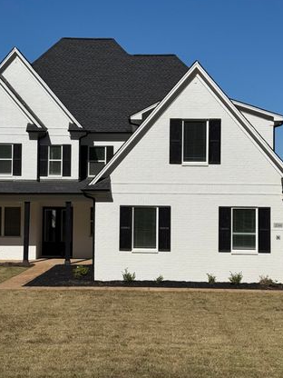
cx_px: 130
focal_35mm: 77
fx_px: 839
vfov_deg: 25.3
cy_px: 180
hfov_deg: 19.1
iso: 64
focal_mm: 6.76
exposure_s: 1/12500
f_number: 1.78
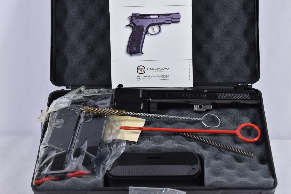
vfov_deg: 16.6
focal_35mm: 82
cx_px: 146
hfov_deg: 24.6
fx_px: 667
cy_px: 97
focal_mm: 55
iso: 640
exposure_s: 1/50
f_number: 5.6
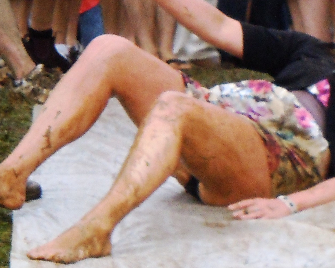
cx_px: 449
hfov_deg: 4.9
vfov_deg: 4.0
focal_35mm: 390
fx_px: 3866
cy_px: 241
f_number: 4.6
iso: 400
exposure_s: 1/200
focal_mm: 20.9
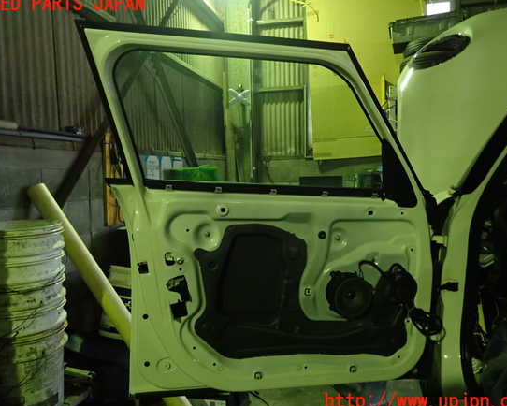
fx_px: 405
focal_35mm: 27
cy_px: 203
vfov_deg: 53.2
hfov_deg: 64.0
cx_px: 255
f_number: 2
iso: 400
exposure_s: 1/30
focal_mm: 4.5
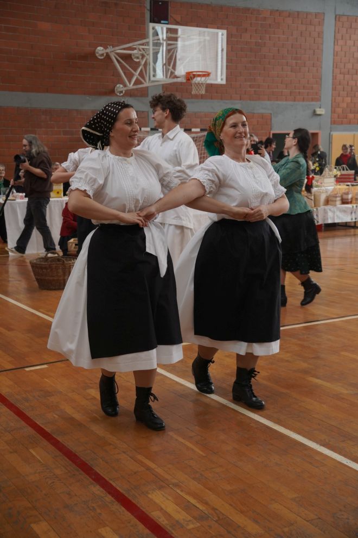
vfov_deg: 39.4
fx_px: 750
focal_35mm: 50
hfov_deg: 26.9
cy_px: 269
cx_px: 179
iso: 1000
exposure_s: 1/200
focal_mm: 33.5
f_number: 5
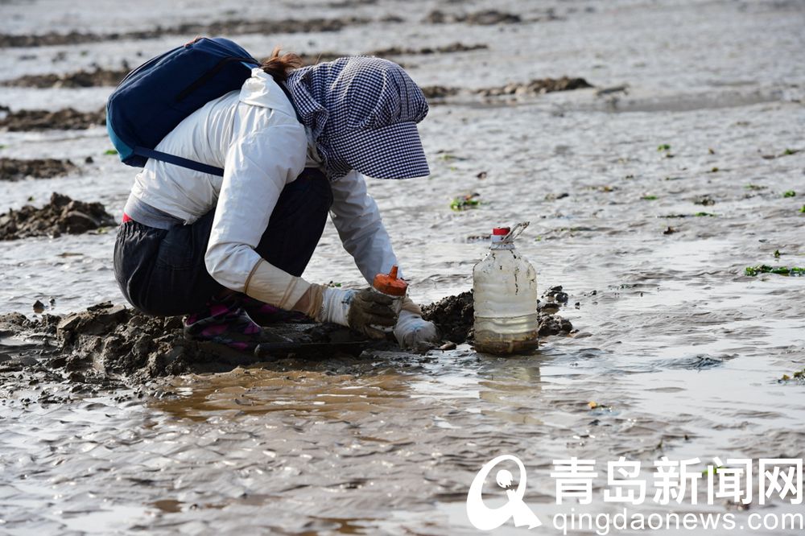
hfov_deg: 14.7
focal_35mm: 140
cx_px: 402
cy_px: 268
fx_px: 3129
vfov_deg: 9.8
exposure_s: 1/500
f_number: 8
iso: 200
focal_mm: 140
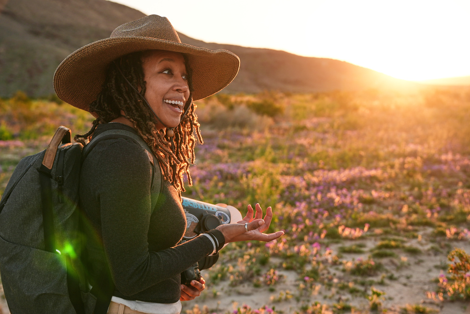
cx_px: 235
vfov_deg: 30.5
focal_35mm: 44
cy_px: 157
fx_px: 574
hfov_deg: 44.5
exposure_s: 1/500
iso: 250
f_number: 4
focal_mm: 44
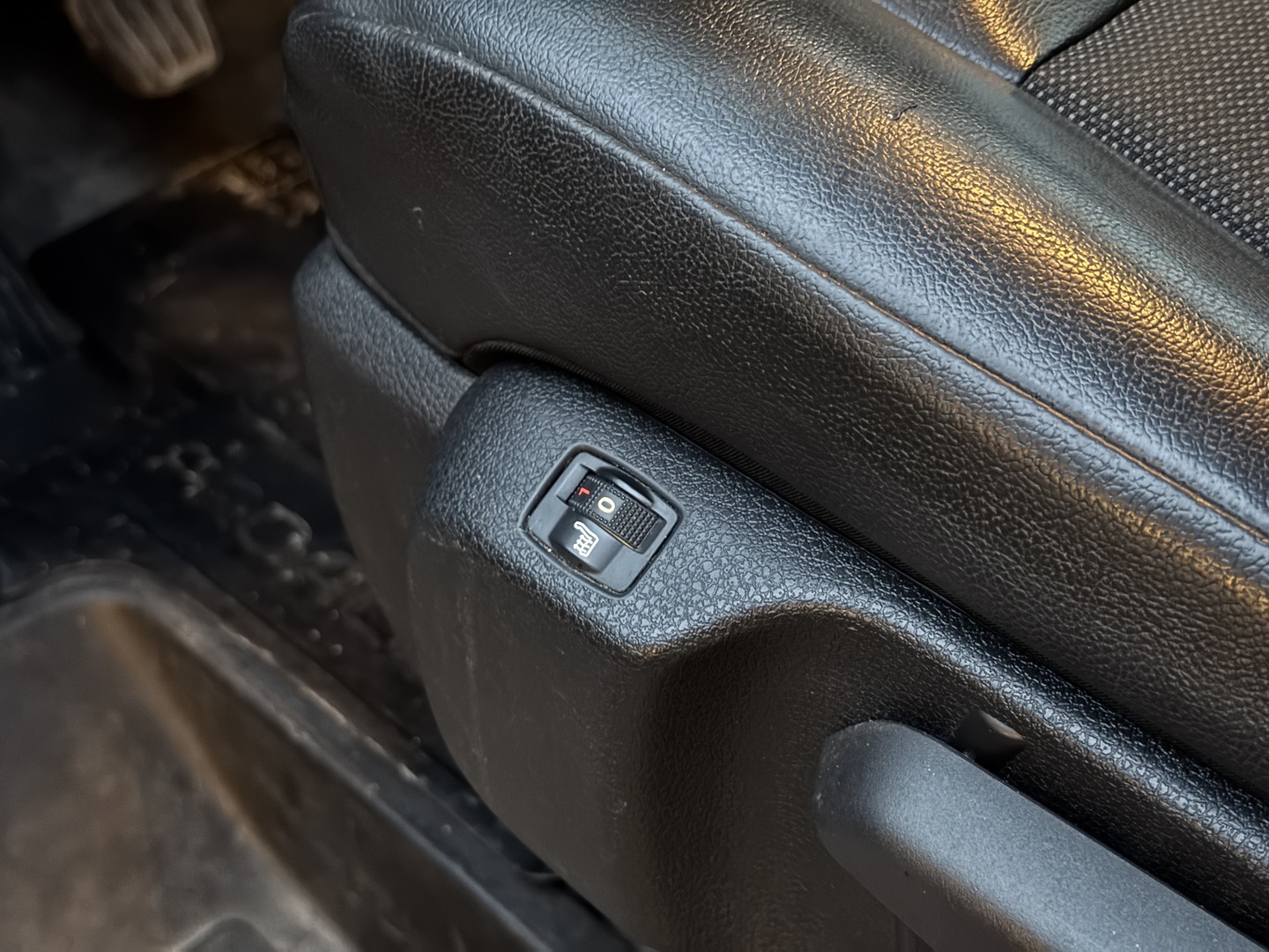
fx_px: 1760
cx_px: 634
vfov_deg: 30.3
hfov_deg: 39.7
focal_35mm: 48
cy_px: 476
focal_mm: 6.76
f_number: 1.78
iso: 800
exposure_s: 1/15
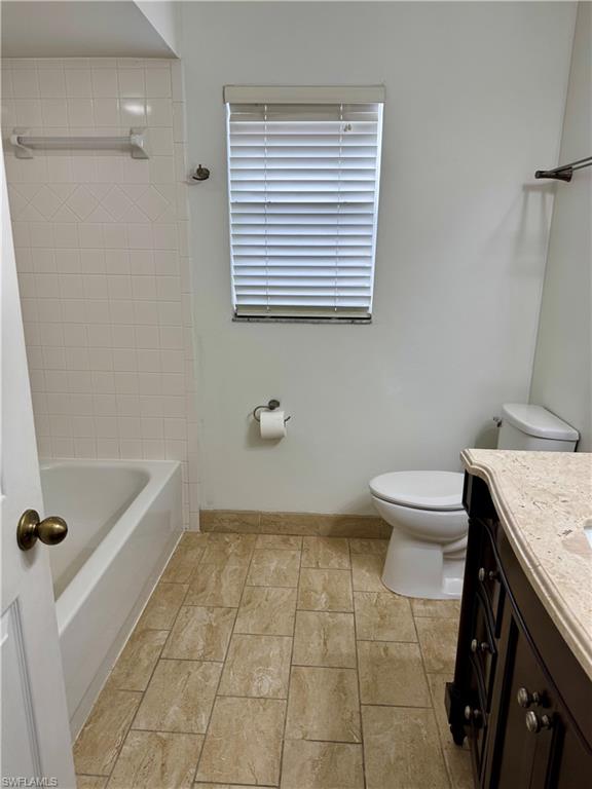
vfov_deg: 71.6
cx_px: 296
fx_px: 547
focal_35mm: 24
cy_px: 394
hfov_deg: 56.8
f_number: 1.78
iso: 100
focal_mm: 6.76
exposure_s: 1/120
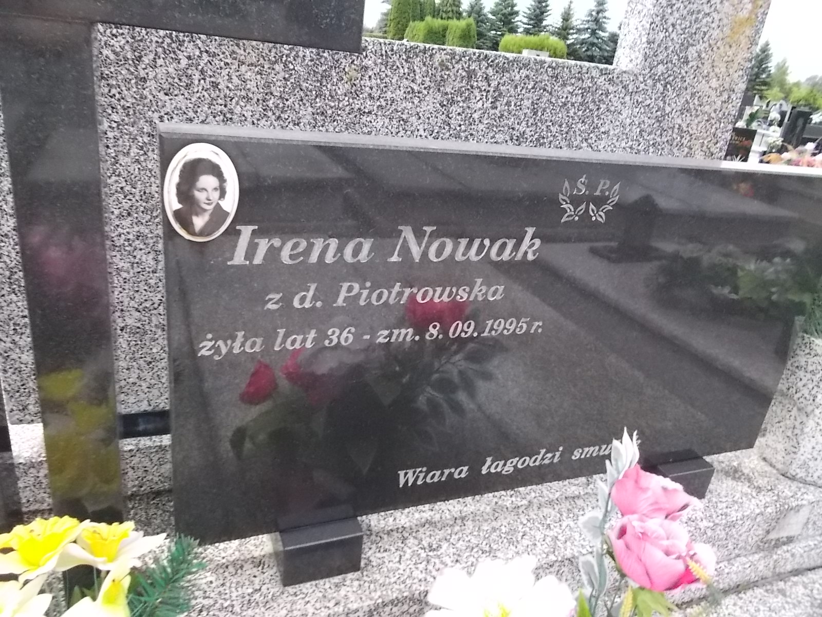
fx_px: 617
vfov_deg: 53.1
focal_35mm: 26
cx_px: 411
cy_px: 308
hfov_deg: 67.3
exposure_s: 1/160
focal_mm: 4.6
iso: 400
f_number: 8
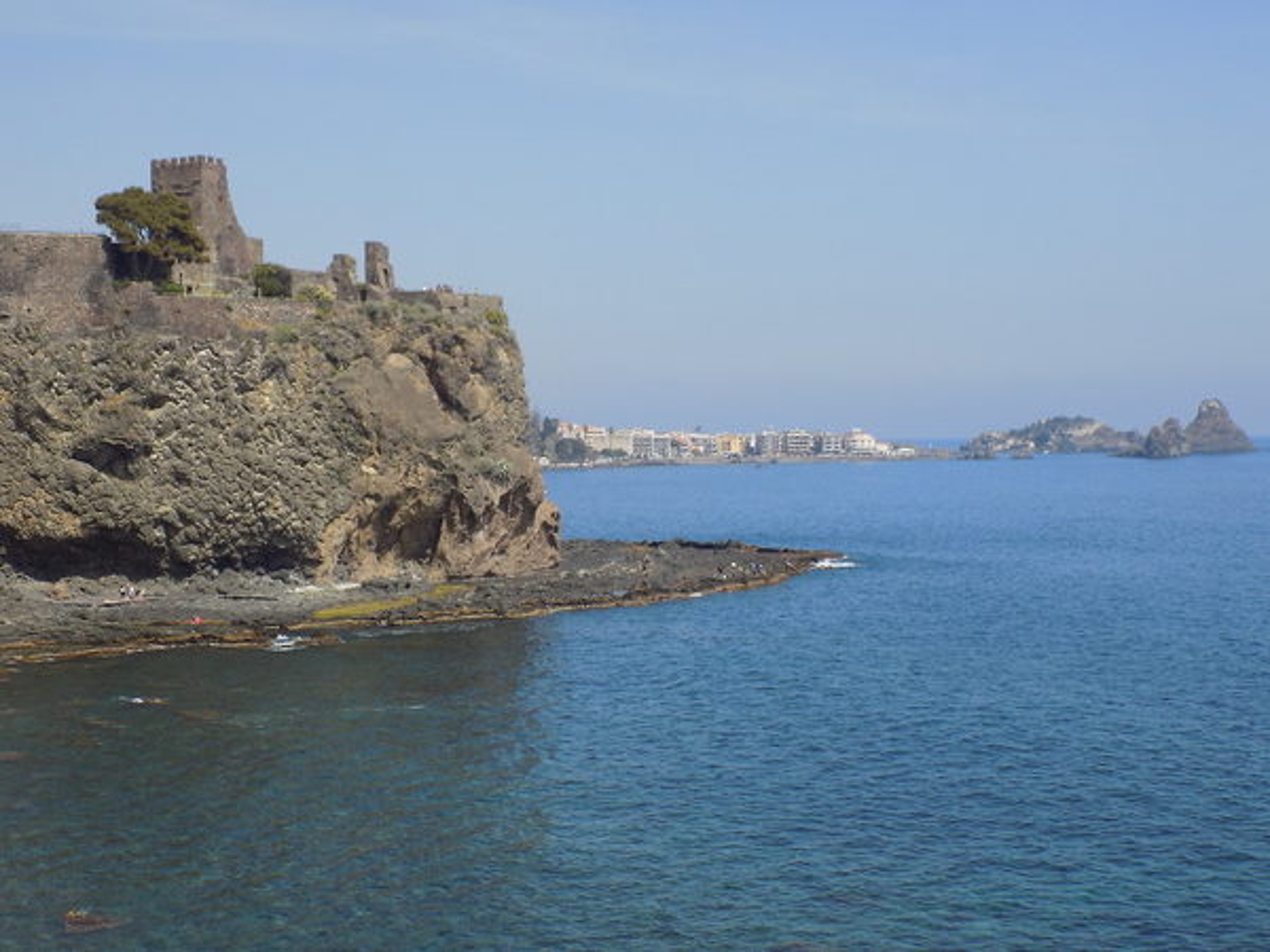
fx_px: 1908
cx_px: 635
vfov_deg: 28.0
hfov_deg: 36.8
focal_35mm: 52
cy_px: 476
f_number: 3.9
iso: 80
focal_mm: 9.3
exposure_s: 1/640
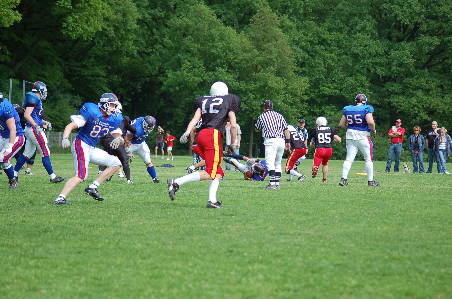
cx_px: 226
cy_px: 150
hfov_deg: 14.4
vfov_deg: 9.6
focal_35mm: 142
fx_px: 1786
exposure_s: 1/1000
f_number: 4.2
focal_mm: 95
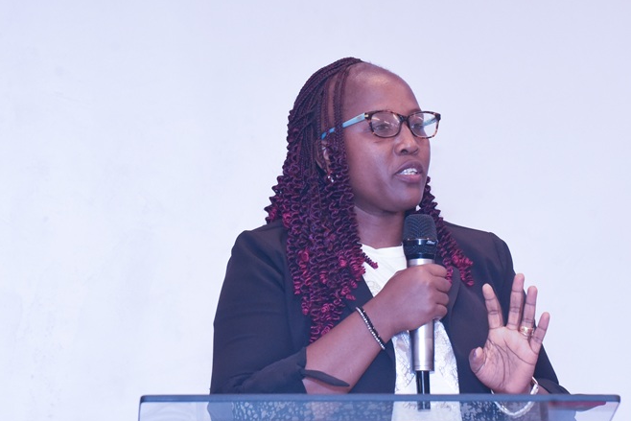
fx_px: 3383
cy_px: 152
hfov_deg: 10.6
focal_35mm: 193
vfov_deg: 7.1
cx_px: 407
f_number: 8
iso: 5000
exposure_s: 1/160
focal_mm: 125
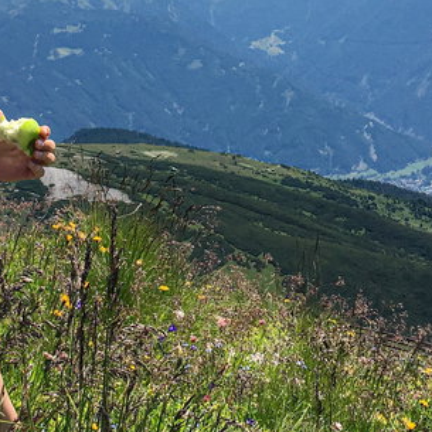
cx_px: 191
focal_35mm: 86
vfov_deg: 20.0
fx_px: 1214
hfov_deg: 20.2
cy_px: 101
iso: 25
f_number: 2.2
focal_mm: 4.15
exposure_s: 1/1672
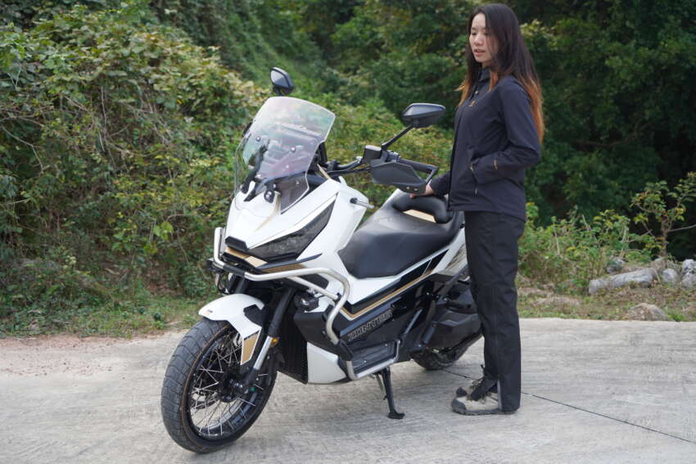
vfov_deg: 26.5
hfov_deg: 38.9
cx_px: 348
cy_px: 232
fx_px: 986
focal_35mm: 51
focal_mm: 51
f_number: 4
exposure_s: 1/160
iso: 125
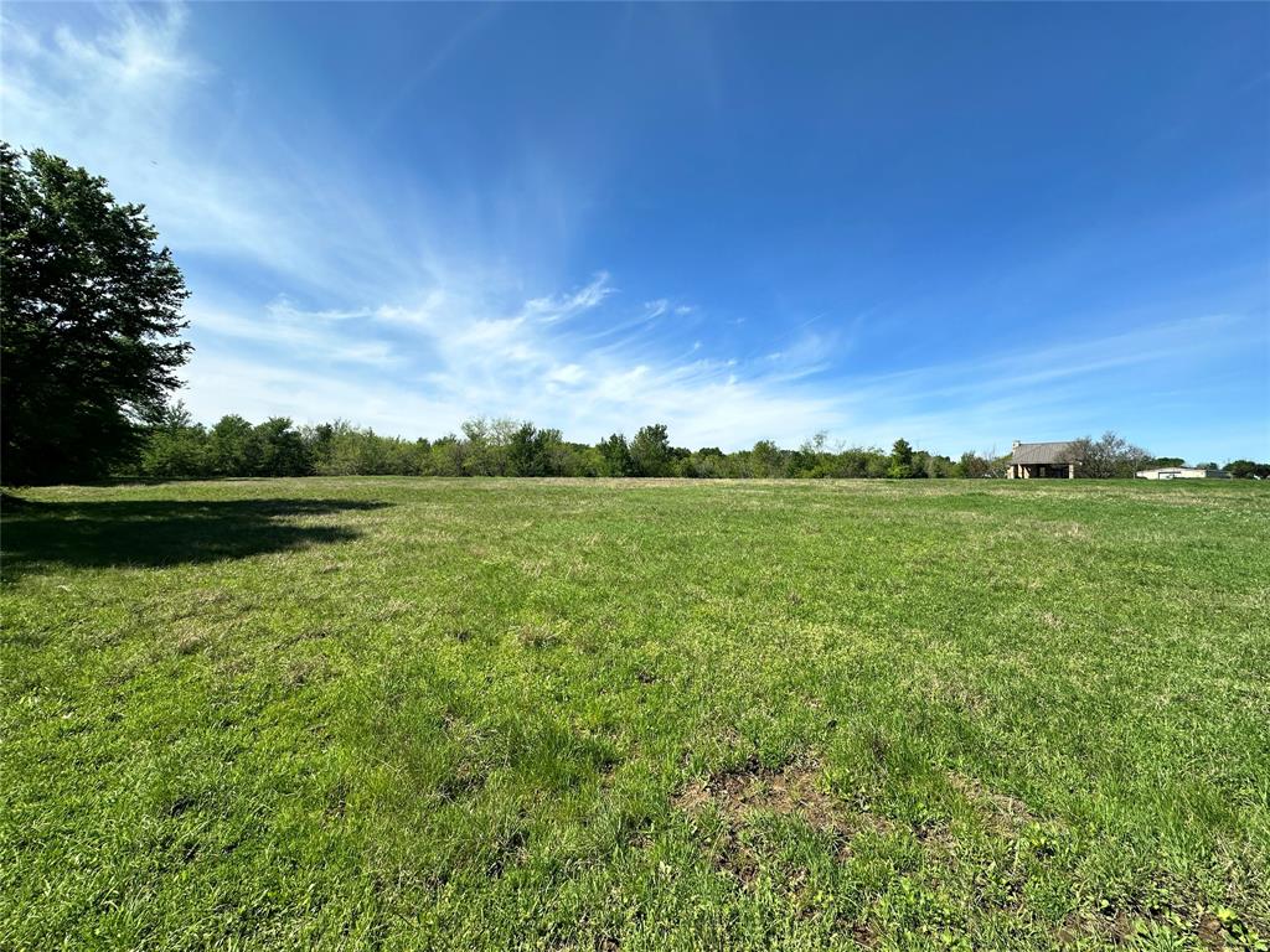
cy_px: 476
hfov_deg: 102.1
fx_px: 514
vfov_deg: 85.7
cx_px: 635
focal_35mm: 14
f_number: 2.2
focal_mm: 2.22
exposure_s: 1/2564
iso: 50
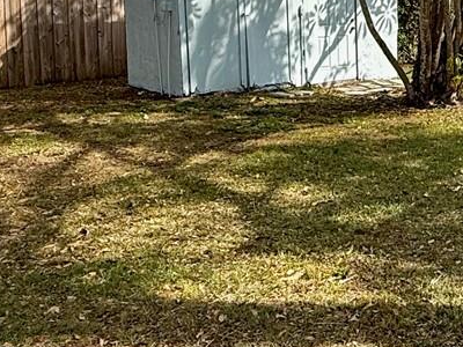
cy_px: 36
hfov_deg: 30.7
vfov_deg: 25.3
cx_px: 509
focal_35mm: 56
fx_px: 749
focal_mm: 2.22
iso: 50
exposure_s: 1/1497
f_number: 2.2
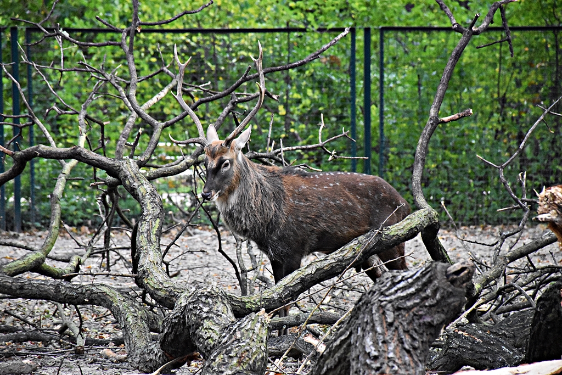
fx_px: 3279
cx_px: 281
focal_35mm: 210
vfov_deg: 6.5
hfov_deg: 9.8
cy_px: 188
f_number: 5.6
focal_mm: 140
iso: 8000
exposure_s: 1/500
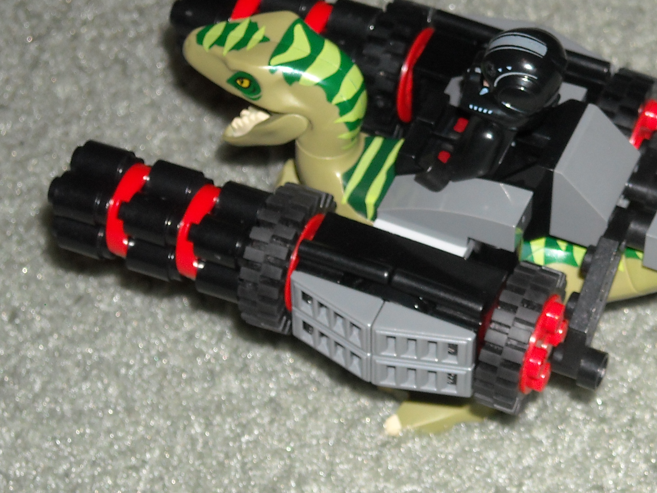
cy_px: 171
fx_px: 3170
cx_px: 456
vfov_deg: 8.9
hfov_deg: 11.8
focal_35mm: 167
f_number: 4.7
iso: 200
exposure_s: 1/125
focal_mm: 17.1
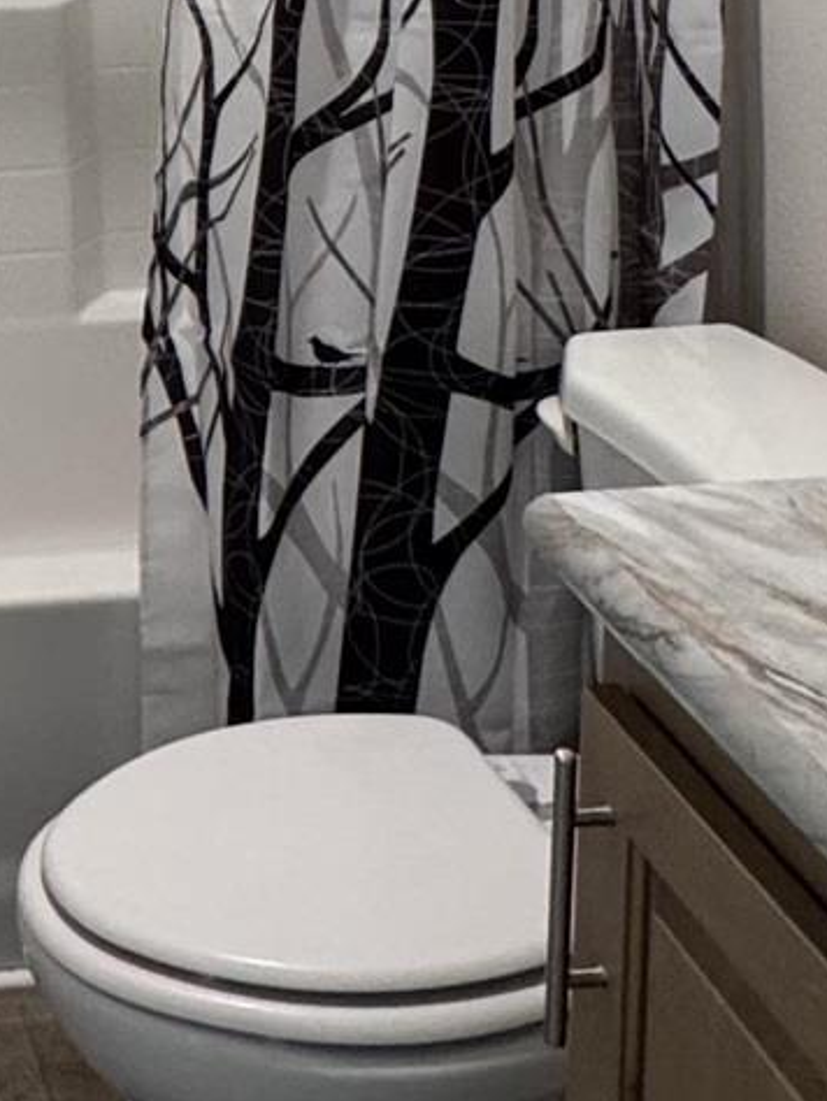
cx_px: -348
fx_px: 2164
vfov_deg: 25.2
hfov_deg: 19.4
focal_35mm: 68
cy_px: -269
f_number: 2.2
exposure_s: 1/120
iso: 250
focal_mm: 2.22
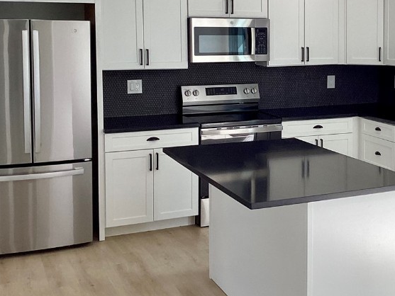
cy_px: 80
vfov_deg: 25.4
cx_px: 328
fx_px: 651
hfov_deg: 32.6
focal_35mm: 57
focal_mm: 3.3
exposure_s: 1/120
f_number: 2.4
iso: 32
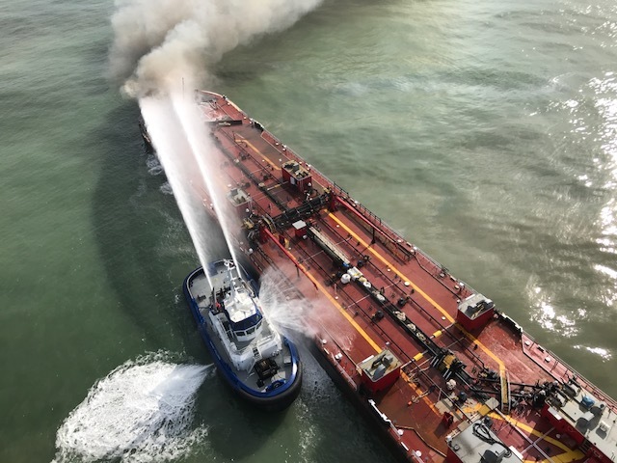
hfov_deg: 63.4
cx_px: 308
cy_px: 232
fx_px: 499
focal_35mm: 28
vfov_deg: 49.7
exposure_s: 1/2740
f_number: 1.8
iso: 20
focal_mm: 3.99
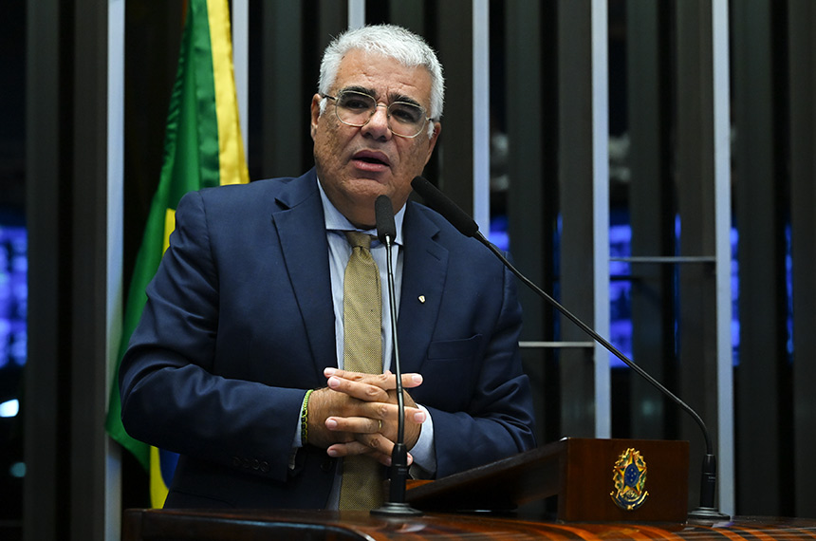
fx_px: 2715
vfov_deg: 11.4
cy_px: 270
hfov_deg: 17.1
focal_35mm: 120
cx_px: 408
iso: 4000
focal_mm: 120
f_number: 5
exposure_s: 1/125
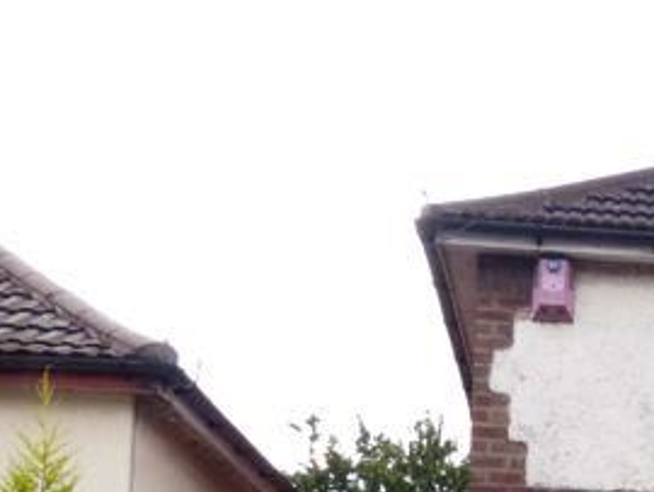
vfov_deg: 18.1
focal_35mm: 74
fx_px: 1399
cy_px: 705
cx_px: 814
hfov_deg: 23.7
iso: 400
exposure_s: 1/400
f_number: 6.3
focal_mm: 4.5
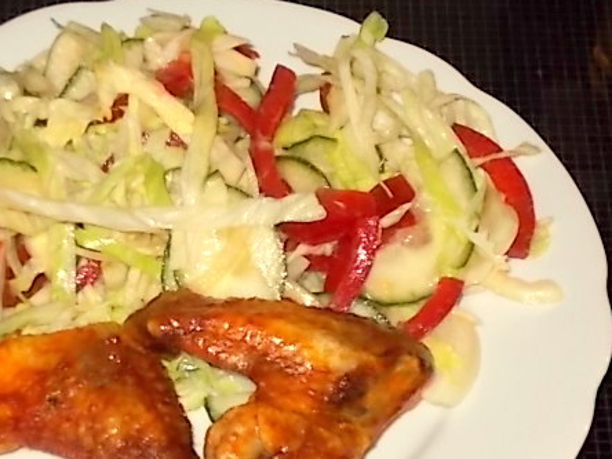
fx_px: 2192
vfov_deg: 11.9
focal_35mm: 124
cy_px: 313
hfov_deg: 15.8
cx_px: 178
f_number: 6.3
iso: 200
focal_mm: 15.4
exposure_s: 1/60
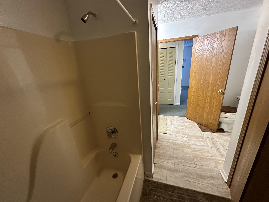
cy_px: 101
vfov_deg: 85.7
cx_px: 134
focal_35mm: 14
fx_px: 109
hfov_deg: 102.1
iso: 500
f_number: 2.2
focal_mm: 2.22
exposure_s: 1/60
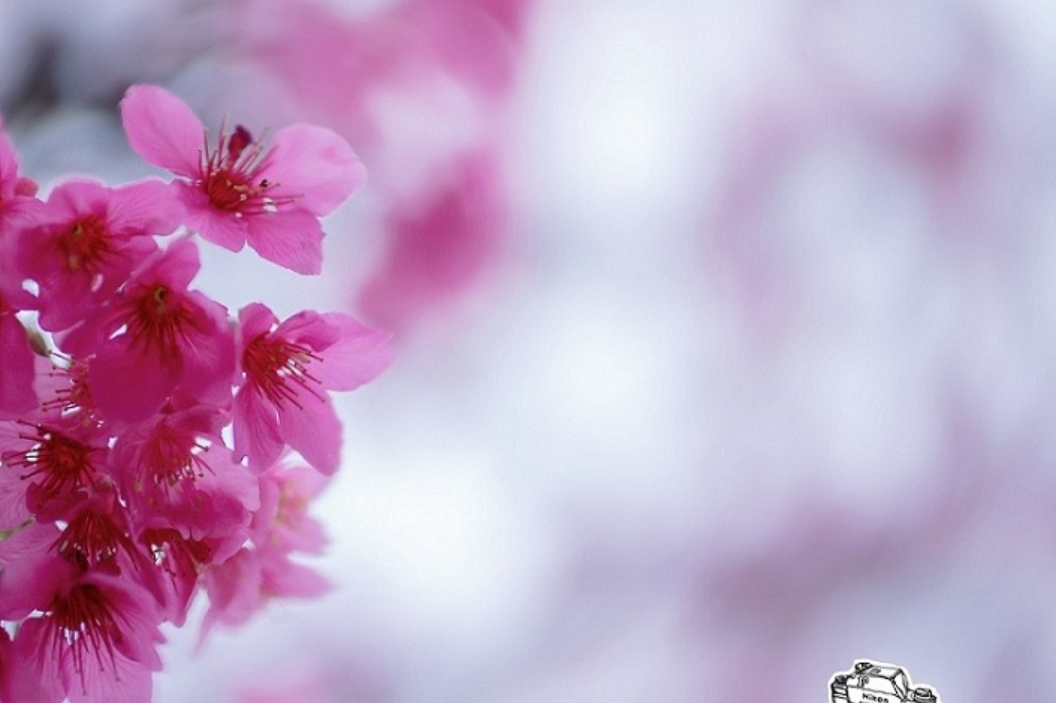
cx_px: 242
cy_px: 329
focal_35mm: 57
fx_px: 1671
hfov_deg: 34.2
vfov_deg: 23.8
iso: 500
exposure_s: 1/1600
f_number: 1.6
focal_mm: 35
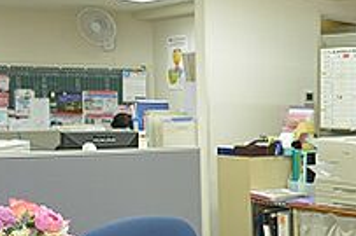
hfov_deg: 27.2
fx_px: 622
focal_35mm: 63
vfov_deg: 21.2
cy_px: 198
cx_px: 454
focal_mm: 20
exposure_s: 1/60
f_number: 5.6
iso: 800
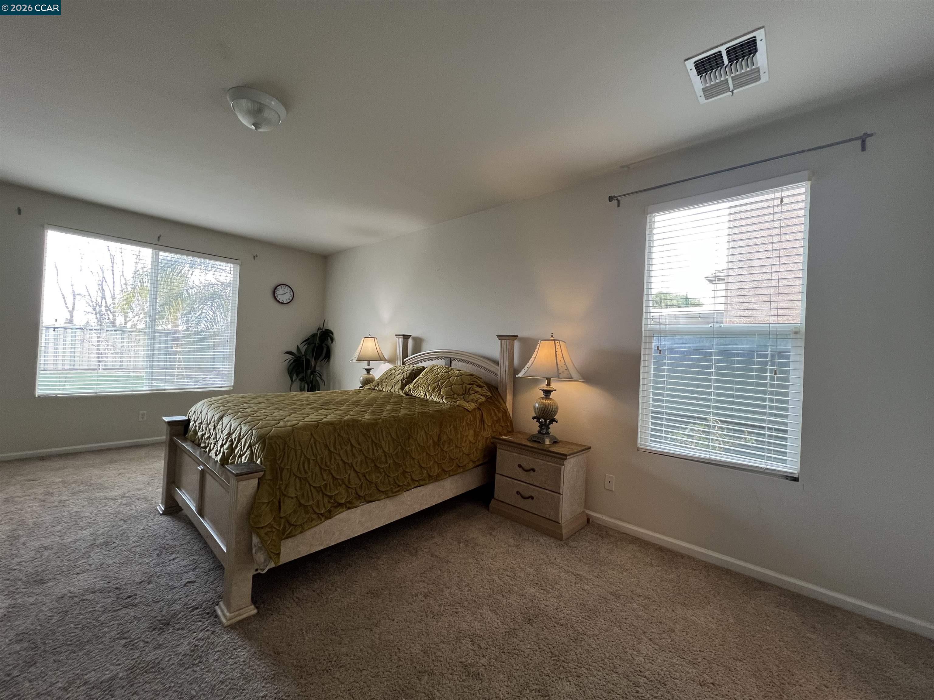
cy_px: 350
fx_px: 351
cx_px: 467
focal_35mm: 13
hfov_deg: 106.2
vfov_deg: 89.9
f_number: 1.8
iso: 160
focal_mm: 1.57
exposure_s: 1/120
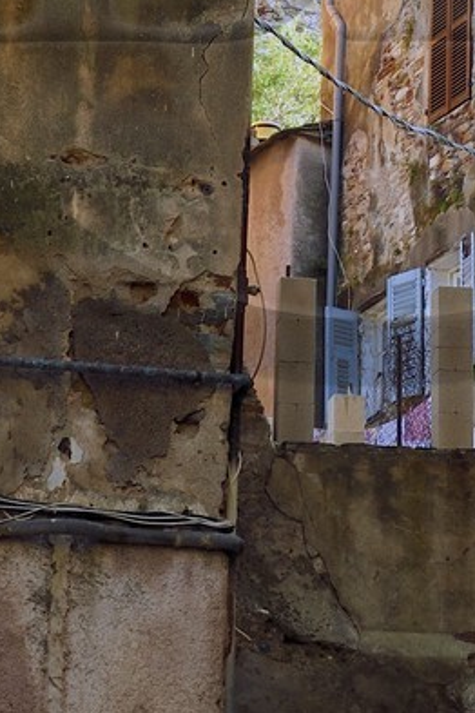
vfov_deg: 11.2
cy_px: -180
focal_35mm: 179
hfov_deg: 7.7
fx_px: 3542
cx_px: 373
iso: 200
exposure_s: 1/100
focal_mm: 44
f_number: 13
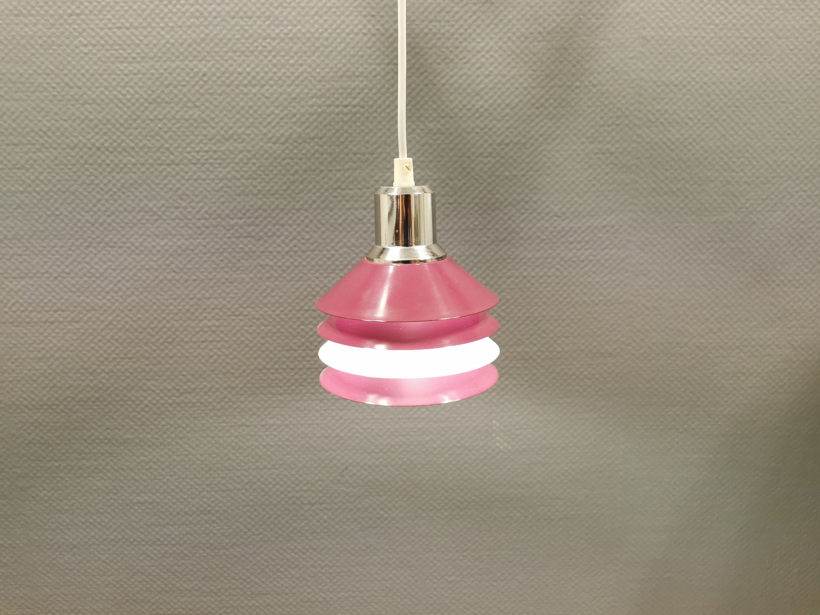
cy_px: 308
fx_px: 640
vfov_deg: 51.4
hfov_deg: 65.3
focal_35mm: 27
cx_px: 410
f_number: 1.6
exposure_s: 1/60
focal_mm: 5.56
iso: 250
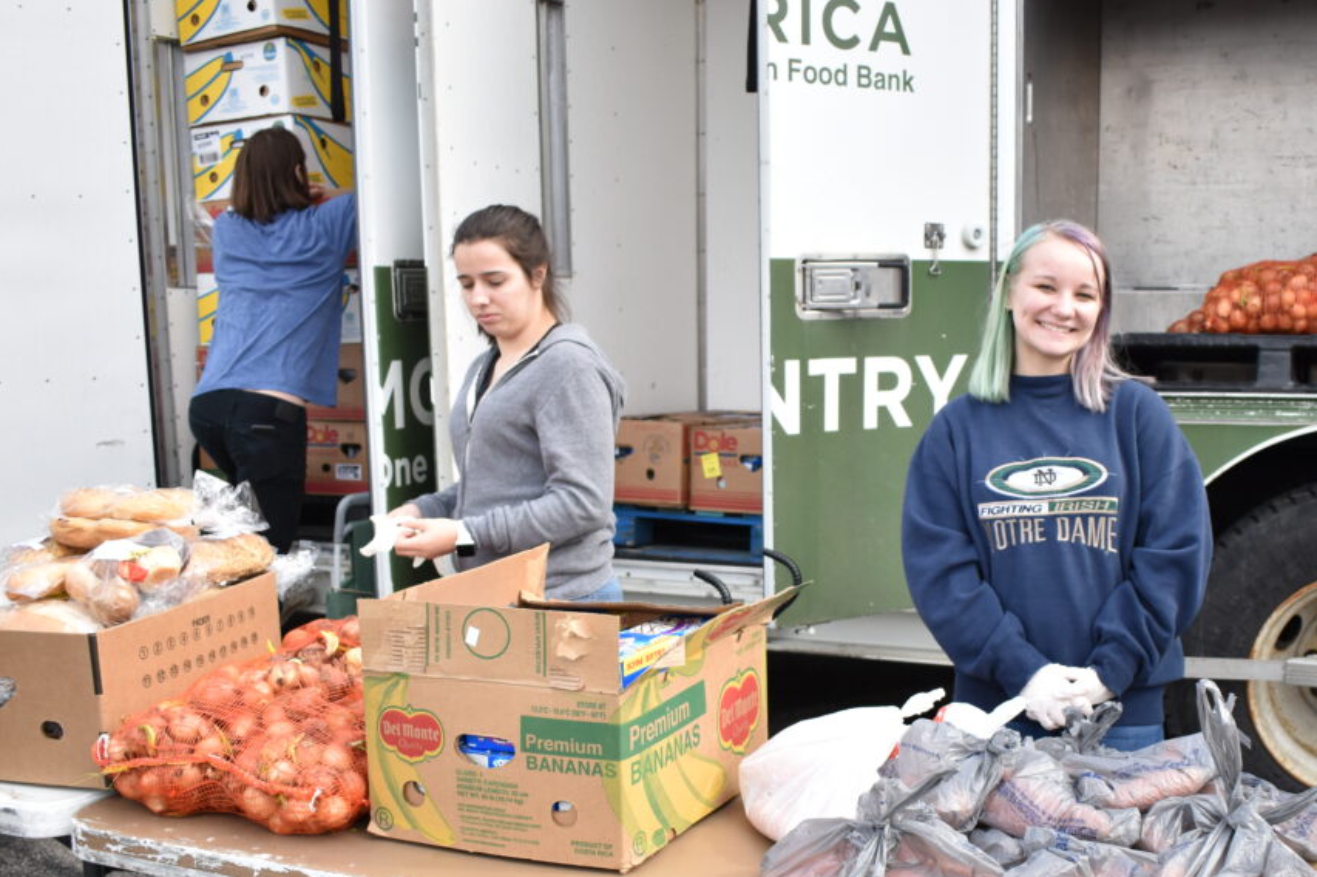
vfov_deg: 34.8
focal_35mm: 38
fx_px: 1390
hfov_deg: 50.5
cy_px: 565
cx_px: 775
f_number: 3.5
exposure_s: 1/1000
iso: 500
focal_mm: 18
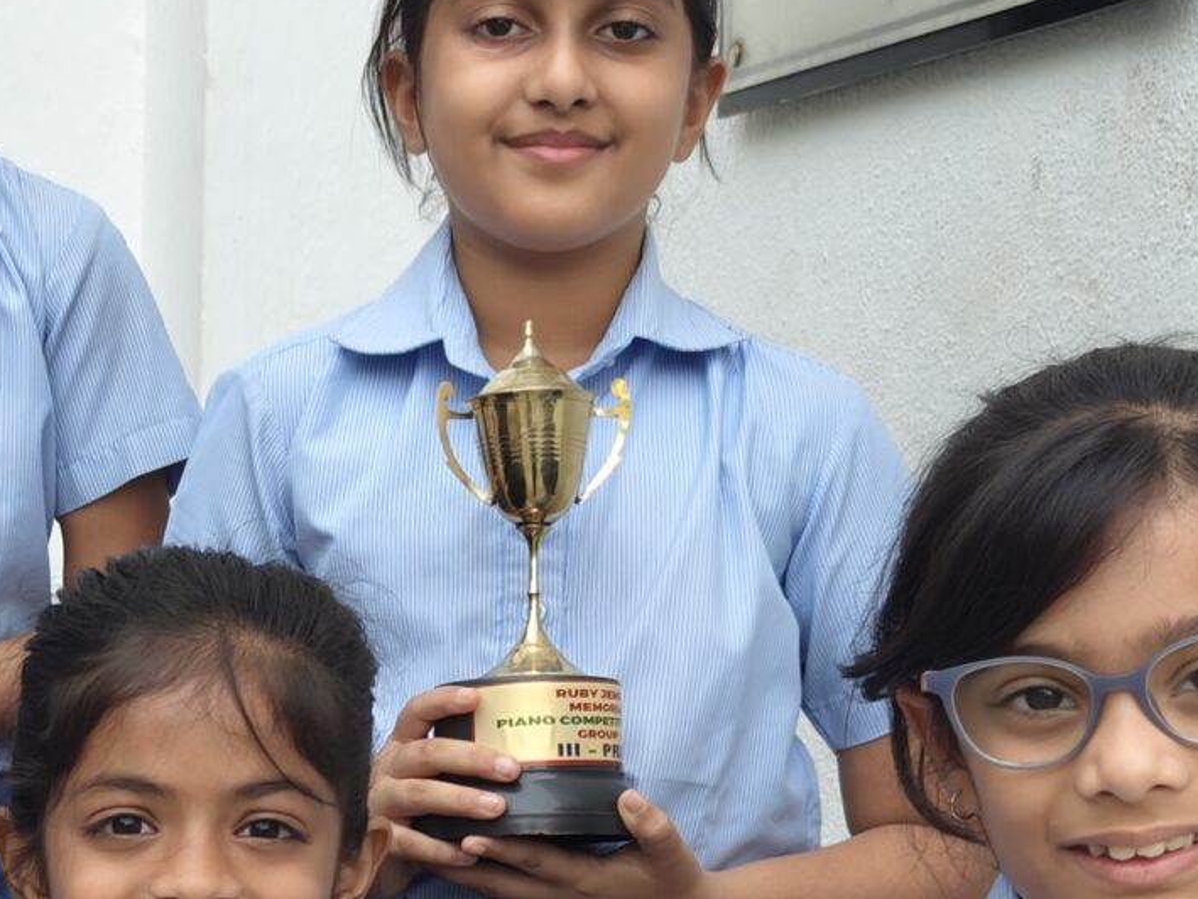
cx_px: 44
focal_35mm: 83
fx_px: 2873
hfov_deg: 22.8
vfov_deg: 17.4
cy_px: 899
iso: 50
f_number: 1.6
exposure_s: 1/137
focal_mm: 6.06
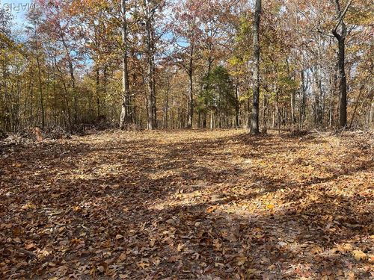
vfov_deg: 53.1
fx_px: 281
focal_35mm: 26
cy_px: 140
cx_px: 187
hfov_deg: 67.3
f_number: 1.6
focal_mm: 5.1
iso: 50
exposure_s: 1/1028
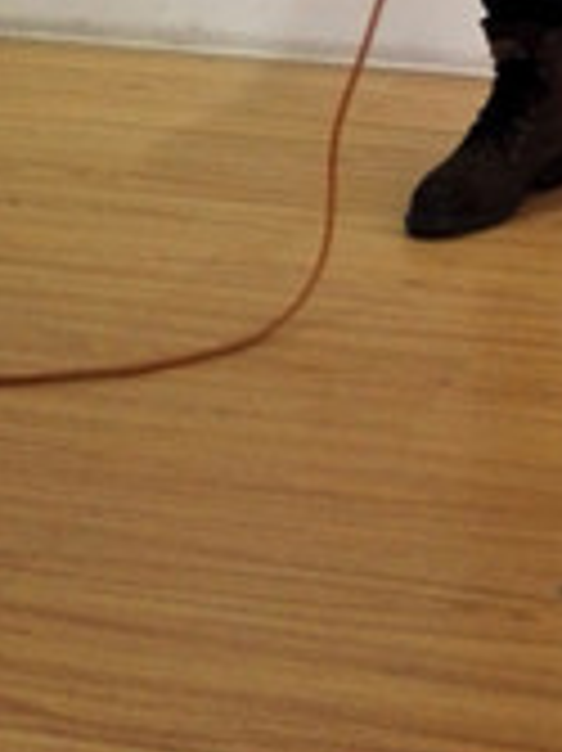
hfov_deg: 12.7
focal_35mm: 112
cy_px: -599
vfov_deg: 15.2
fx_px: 2428
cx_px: 760
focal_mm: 3.79
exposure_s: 1/30
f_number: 2
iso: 125
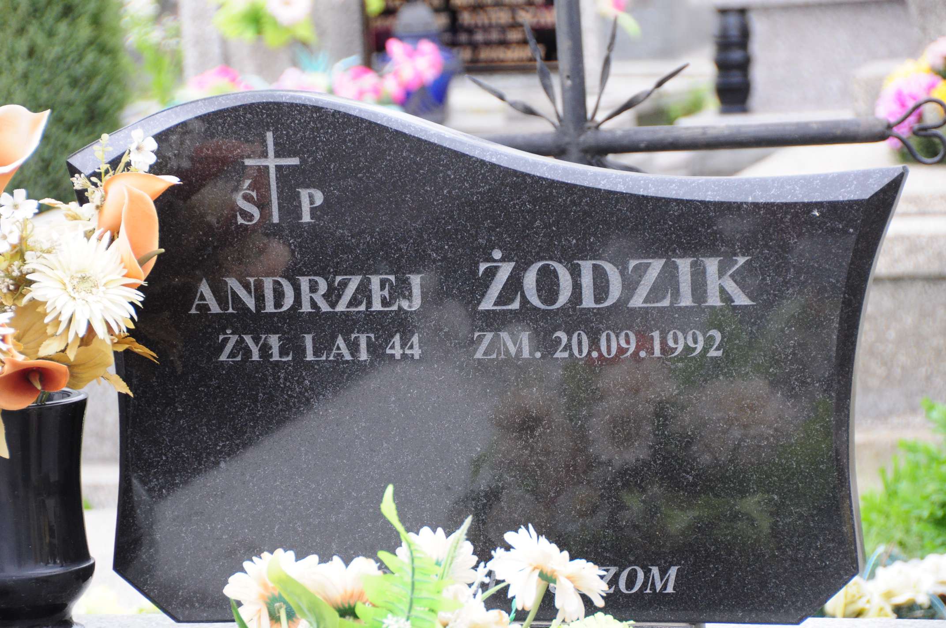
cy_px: 314
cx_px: 473
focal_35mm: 195
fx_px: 5118
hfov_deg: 10.6
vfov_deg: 7.0
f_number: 7.1
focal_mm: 130
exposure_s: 1/100
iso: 640
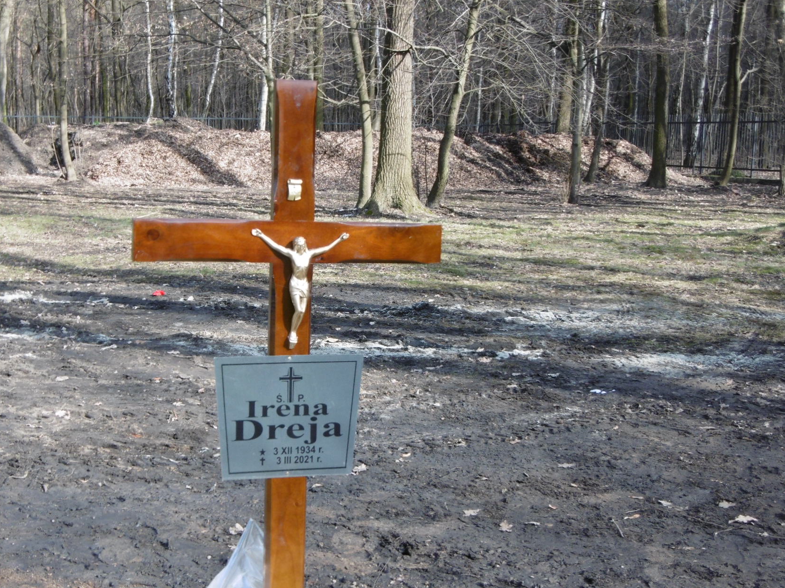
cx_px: 319
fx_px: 1202
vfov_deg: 27.5
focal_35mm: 53
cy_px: 319
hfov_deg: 36.1
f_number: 3.8
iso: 100
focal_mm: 7.7
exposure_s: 1/160
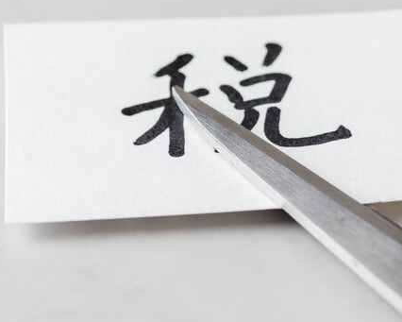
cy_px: 244
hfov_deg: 8.1
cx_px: 410
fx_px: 2832
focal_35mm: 238
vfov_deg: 6.5
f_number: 7.1
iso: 100
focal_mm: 90
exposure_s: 1/125
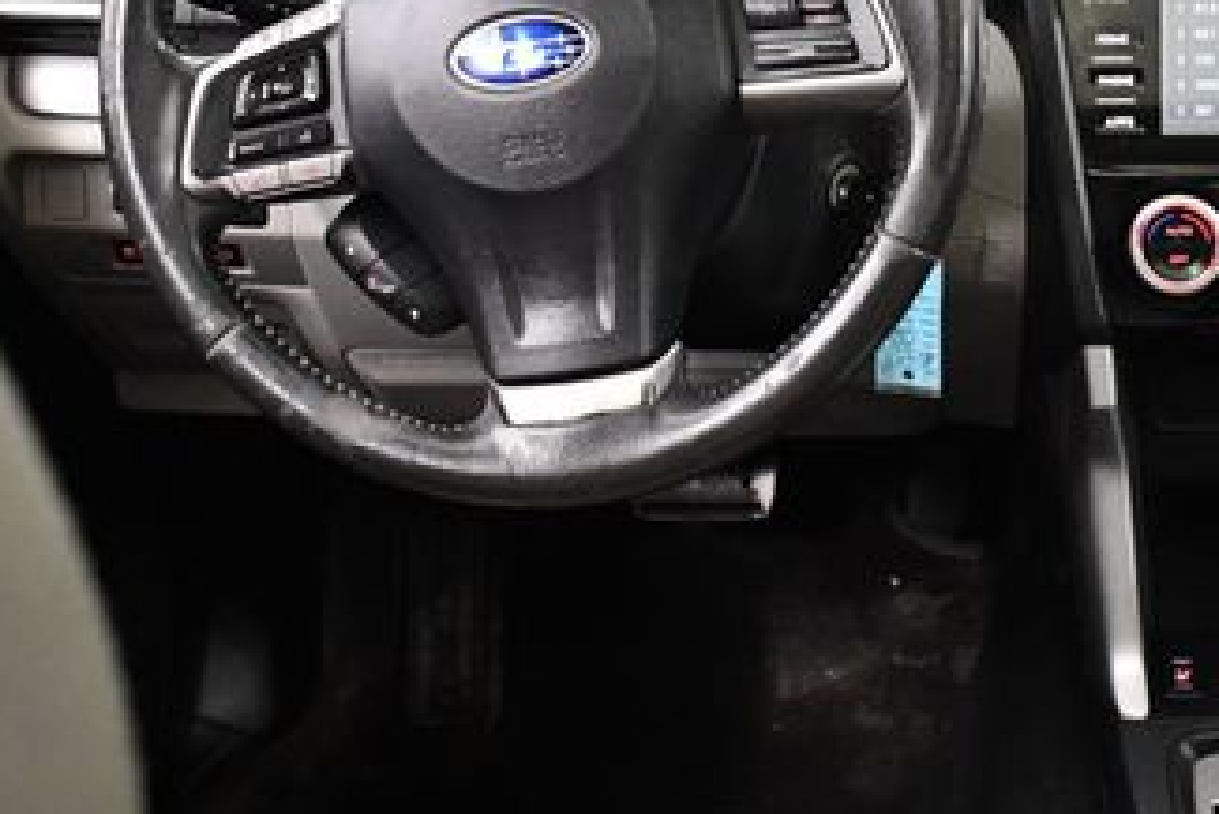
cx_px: 983
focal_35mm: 71
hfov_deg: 27.8
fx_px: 2405
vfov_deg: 19.1
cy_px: 188
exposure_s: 1/100
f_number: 3.5
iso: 3200
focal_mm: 18
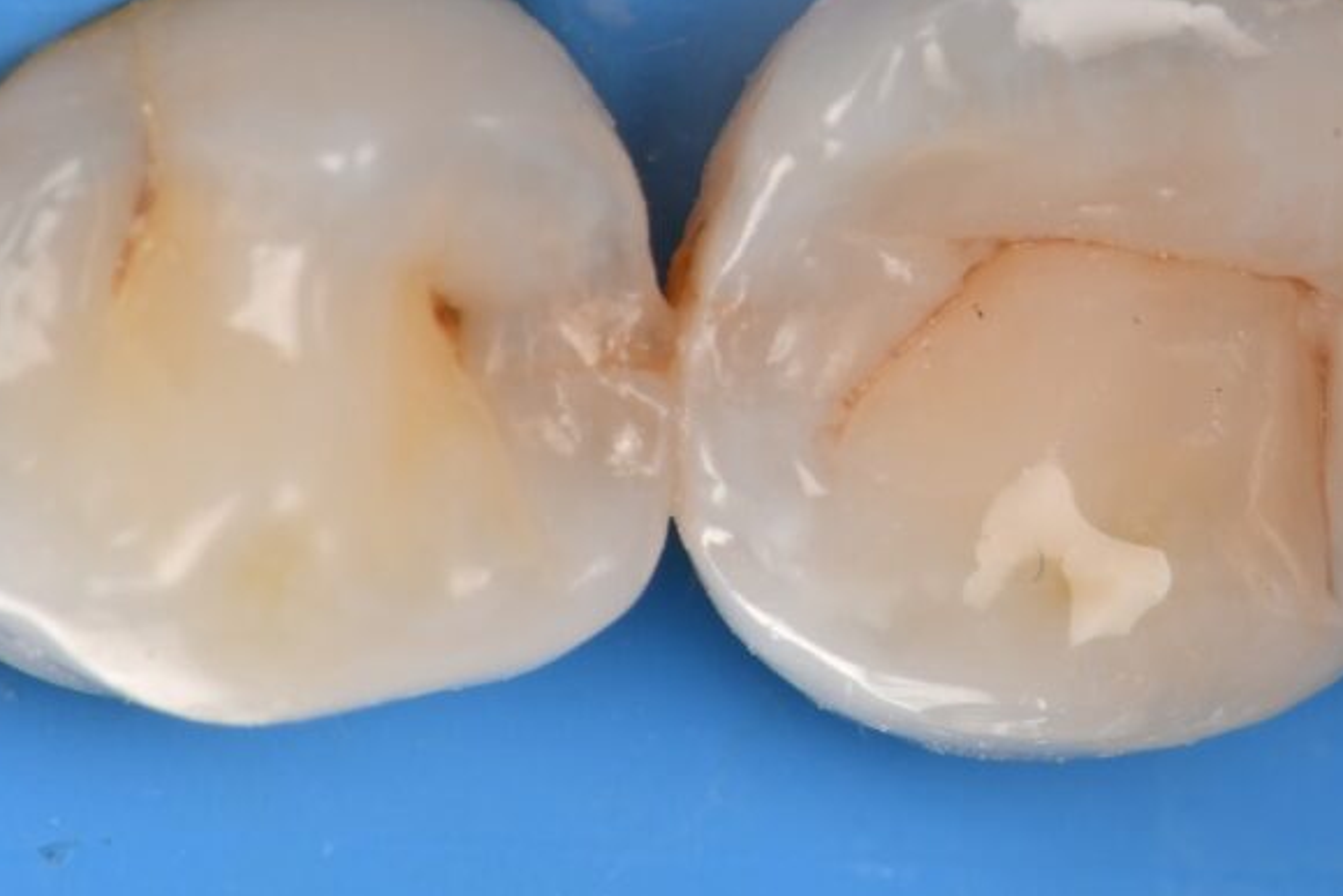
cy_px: 250
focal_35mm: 277
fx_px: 10336
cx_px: 1074
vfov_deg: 5.0
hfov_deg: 7.4
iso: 200
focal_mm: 105
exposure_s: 1/200
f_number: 32
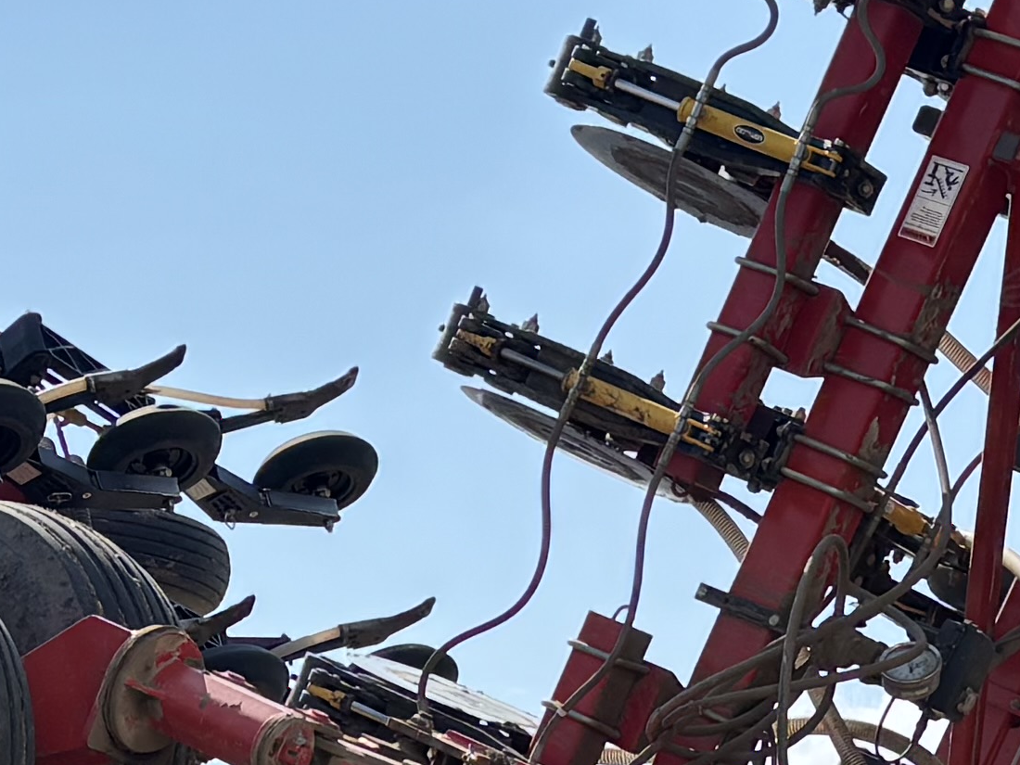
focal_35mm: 135
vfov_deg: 10.5
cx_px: 161
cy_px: 1262
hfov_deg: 14.5
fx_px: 3978
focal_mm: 5.96
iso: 50
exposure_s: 1/3650
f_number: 1.6
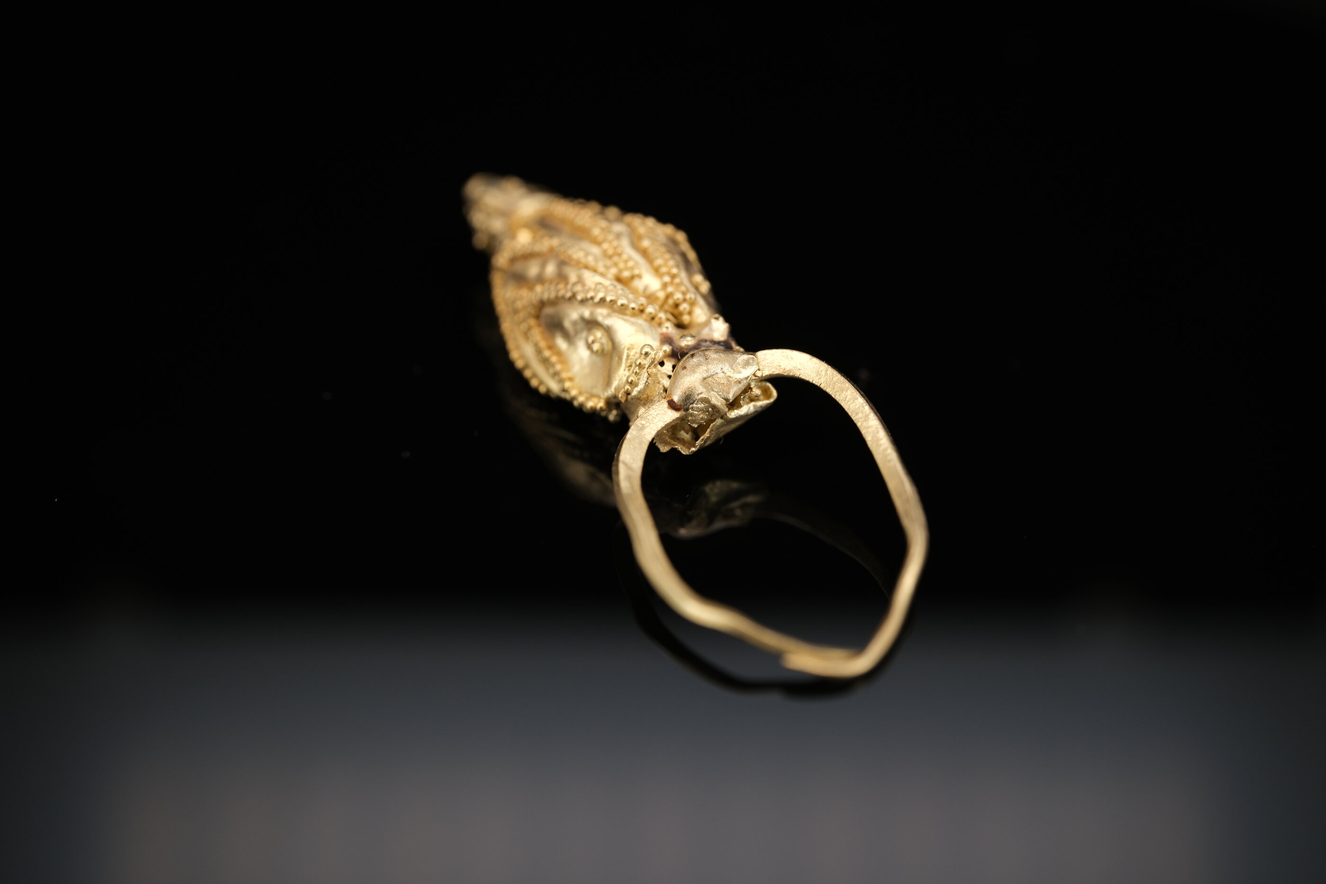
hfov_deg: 43.6
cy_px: 442
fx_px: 1657
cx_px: 663
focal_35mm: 45
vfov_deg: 29.9
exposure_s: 1/180
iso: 160
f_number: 5.6
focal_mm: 30
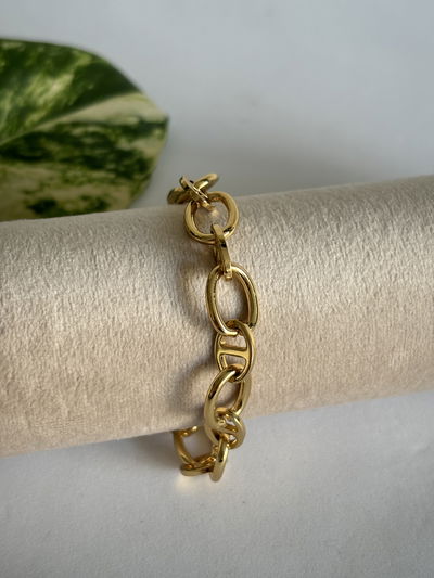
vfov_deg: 36.8
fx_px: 869
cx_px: 217
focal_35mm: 52
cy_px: 289
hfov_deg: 28.0
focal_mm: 5.96
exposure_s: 1/60
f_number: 1.6
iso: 64
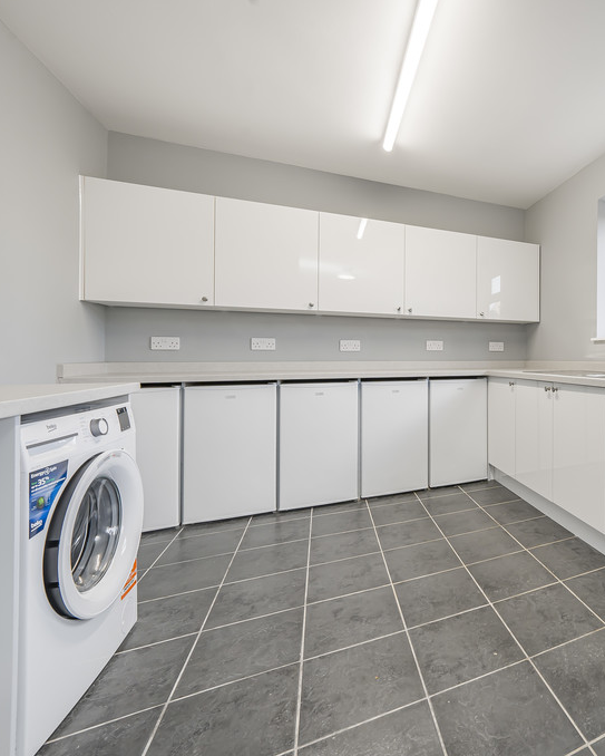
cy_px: 379
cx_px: 536
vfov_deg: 89.6
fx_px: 380
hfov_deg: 64.9
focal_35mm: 17
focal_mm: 12
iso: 320
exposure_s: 1/15
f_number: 9
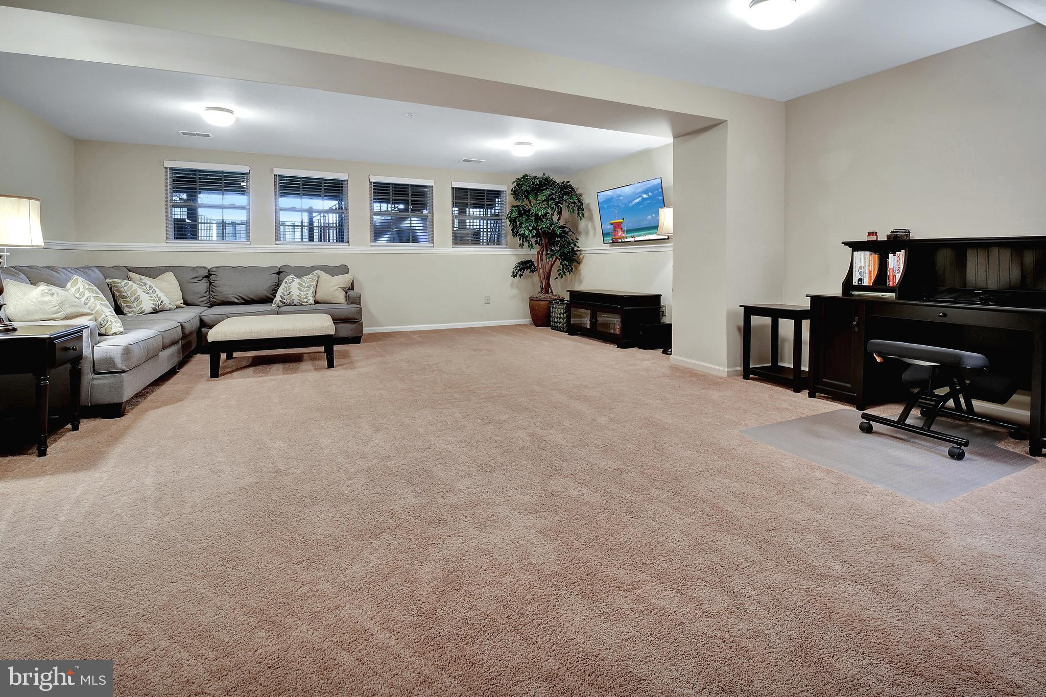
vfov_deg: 77.3
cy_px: 348
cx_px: 523
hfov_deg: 100.4
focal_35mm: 15
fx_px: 436
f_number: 10
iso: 100
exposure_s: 2
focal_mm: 10
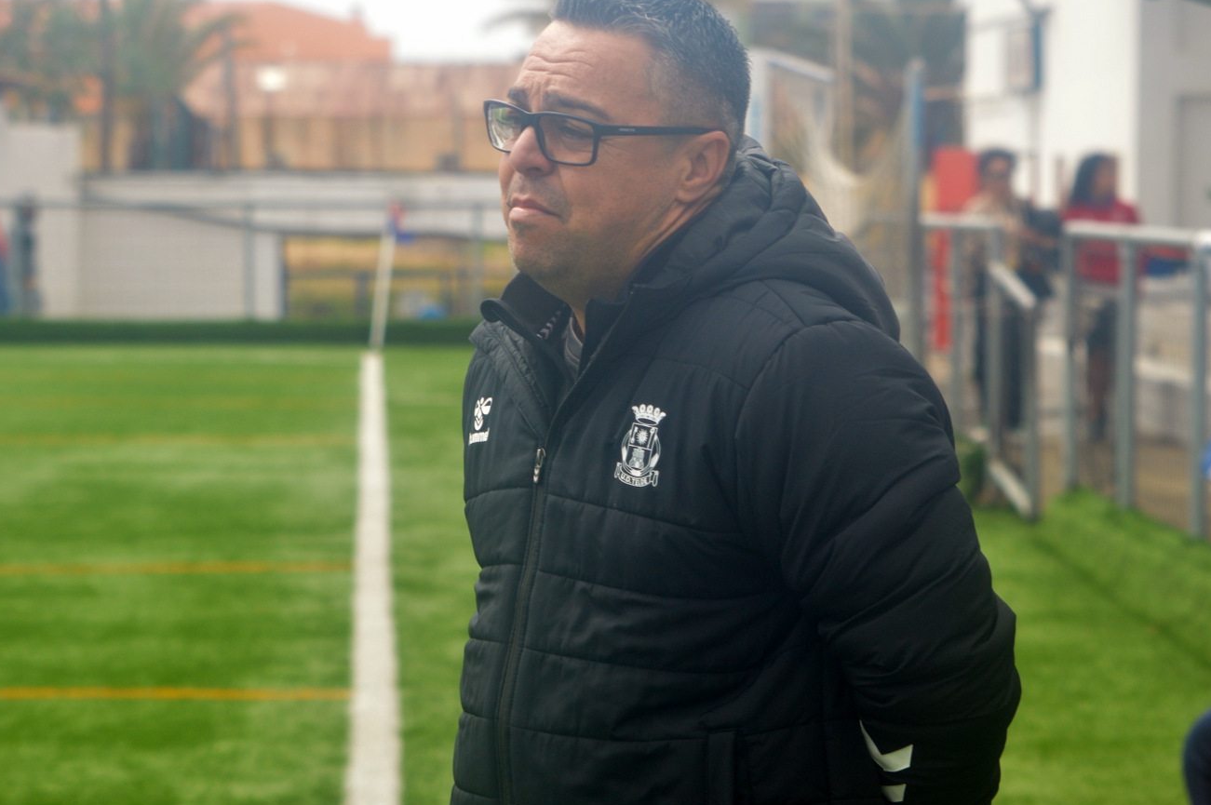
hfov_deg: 11.9
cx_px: 601
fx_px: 5814
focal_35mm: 173
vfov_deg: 7.9
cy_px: 387
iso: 200
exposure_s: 1/250
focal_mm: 100
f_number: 10
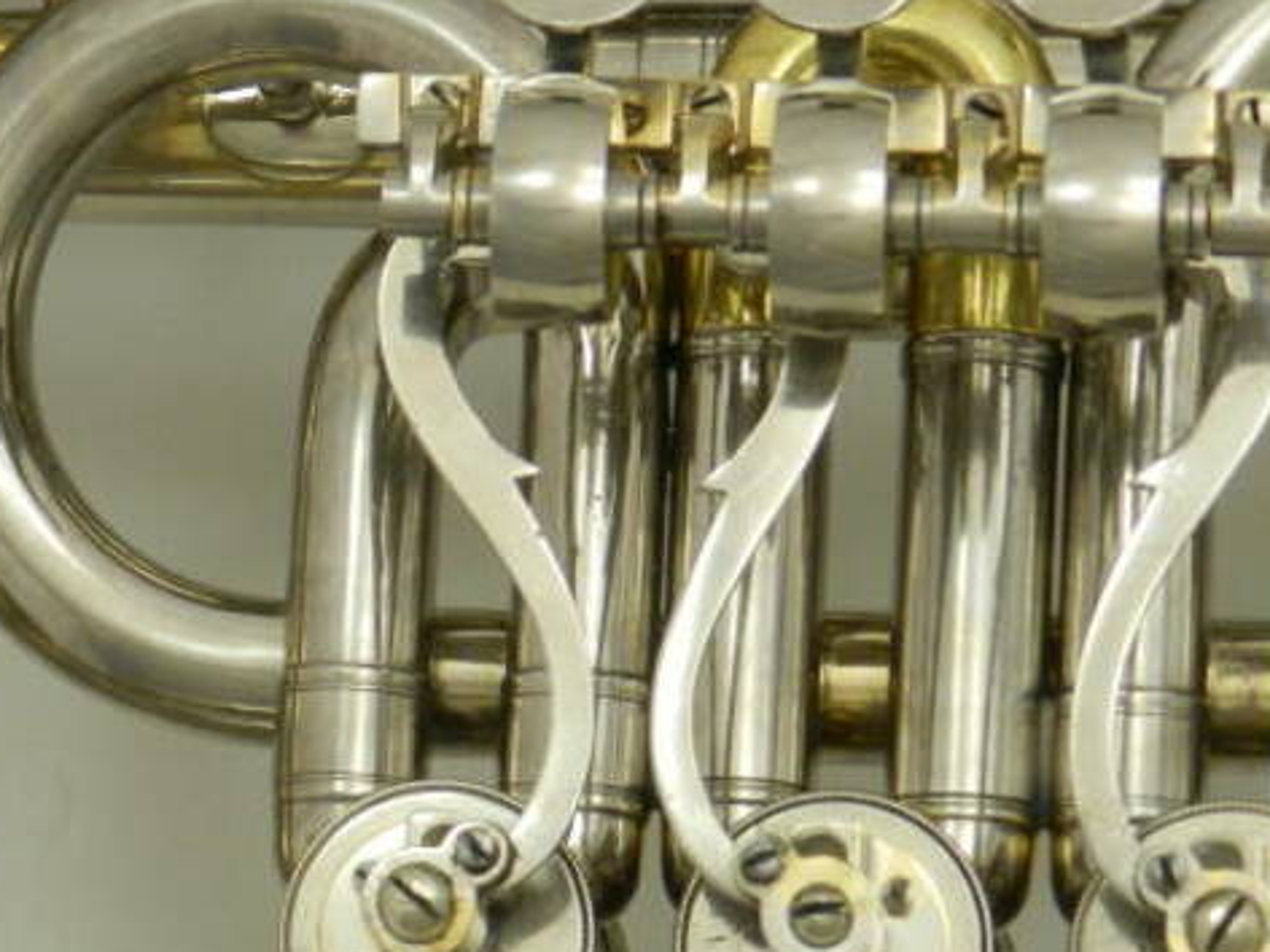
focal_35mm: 276
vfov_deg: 5.4
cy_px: 1054
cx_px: -149
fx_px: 10126
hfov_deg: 7.1
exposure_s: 1/25
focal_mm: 20.5
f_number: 4.8
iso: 250
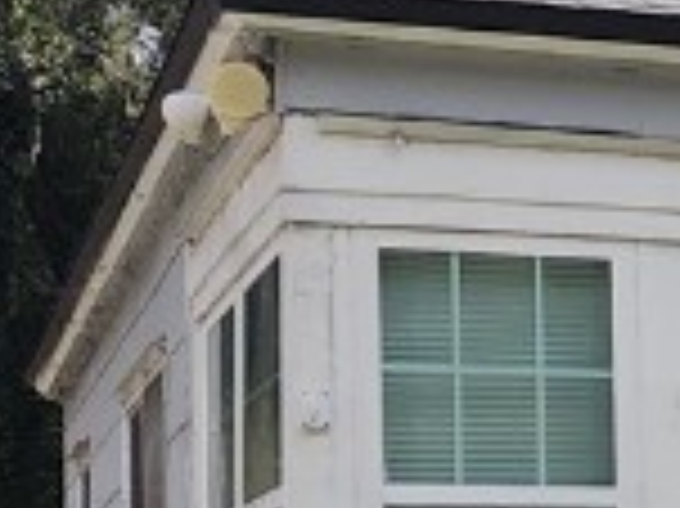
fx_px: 3062
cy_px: 589
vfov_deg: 9.4
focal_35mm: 156
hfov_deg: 11.5
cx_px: 1342
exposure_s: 1/1058
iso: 12
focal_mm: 6.4
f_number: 1.8
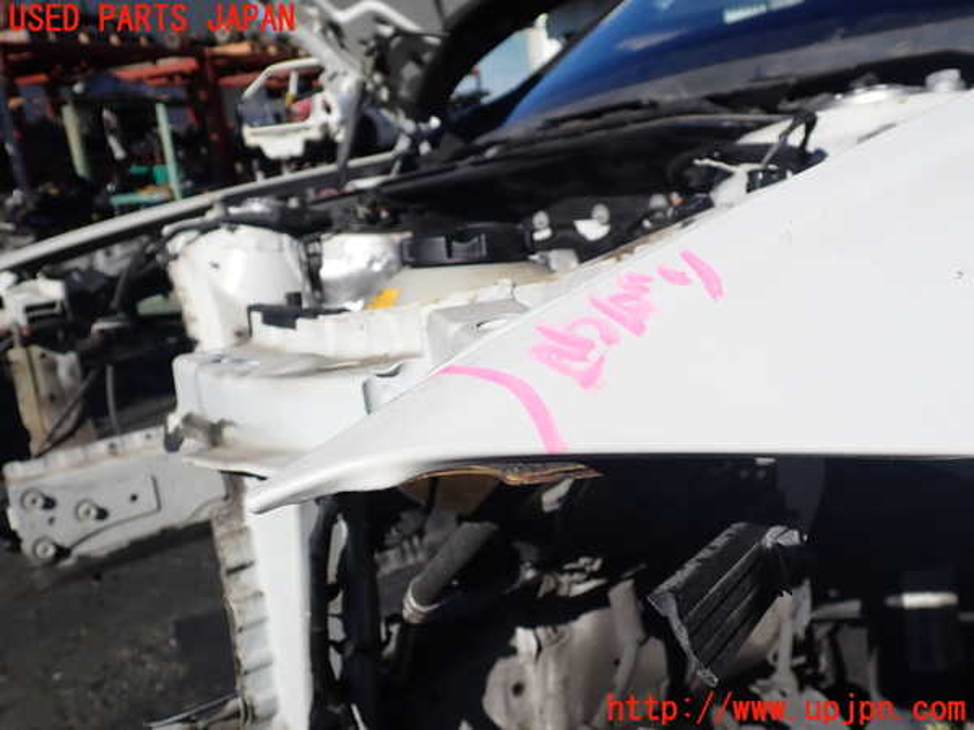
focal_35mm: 30
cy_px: 365
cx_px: 487
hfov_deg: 60.0
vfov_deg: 46.8
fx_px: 844
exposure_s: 1/250
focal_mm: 5.4
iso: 100
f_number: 9
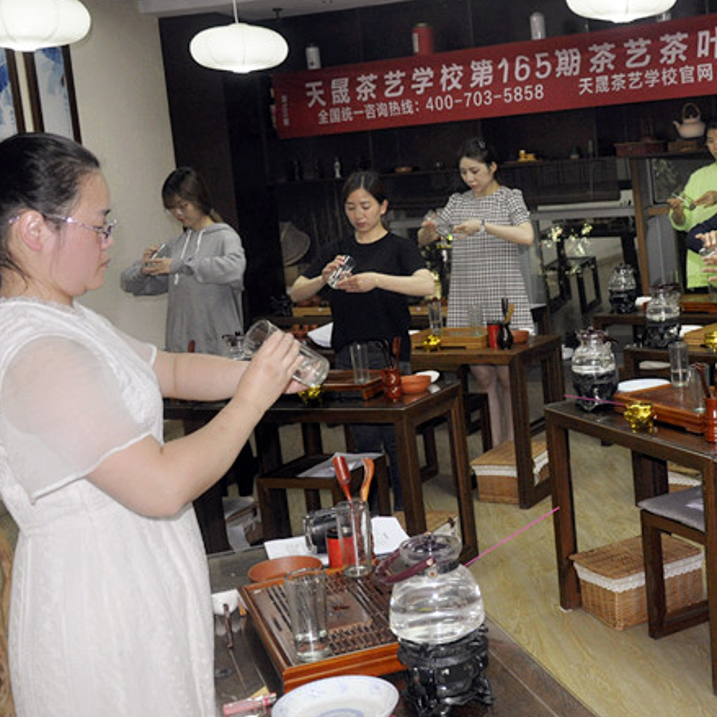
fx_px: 1195
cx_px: 606
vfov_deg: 33.4
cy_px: 334
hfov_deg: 32.2
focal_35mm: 51
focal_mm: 22
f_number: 3.8
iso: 800
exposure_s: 1/60
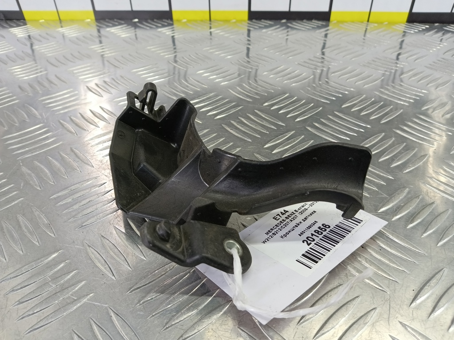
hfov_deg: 73.9
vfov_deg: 58.9
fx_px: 302
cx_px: 227
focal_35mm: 23
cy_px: 170
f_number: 1.6
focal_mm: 4.11
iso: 147
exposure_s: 1/50
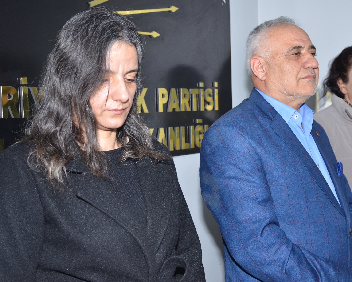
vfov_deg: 25.4
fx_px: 625
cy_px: 133
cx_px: 216
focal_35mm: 60
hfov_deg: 31.3
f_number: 4
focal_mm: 32
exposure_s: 1/60
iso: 800
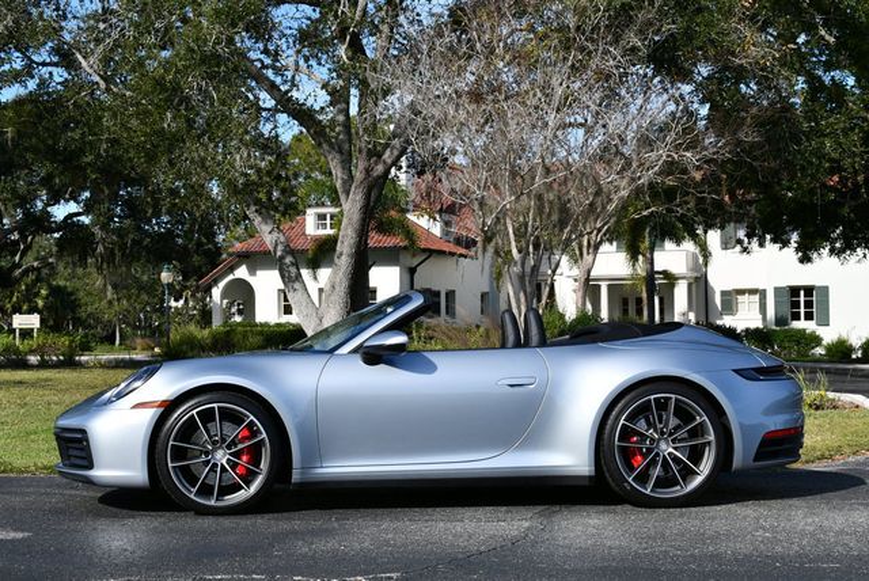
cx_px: 434
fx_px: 1305
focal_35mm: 54
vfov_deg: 25.1
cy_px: 290
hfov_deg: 36.8
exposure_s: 1/250
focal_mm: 27
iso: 100
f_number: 8
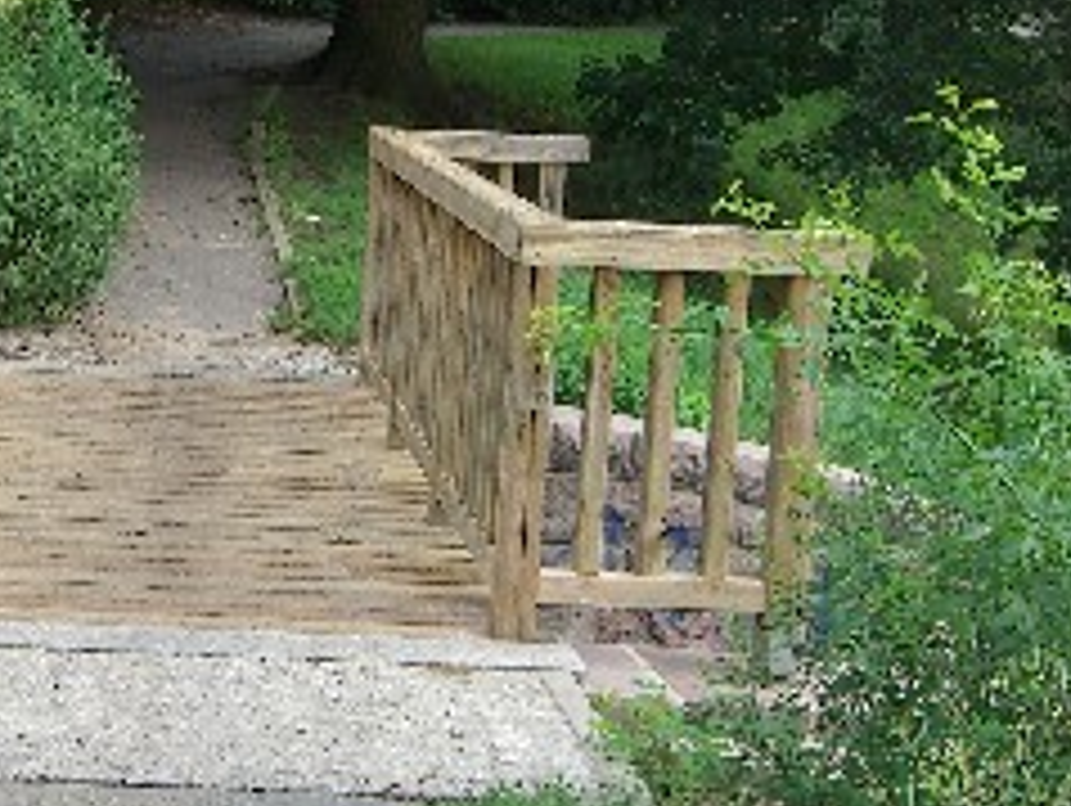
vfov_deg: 15.9
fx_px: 2880
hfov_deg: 20.7
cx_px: 124
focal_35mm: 93
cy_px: 444
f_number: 4
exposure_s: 1/200
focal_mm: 7.9
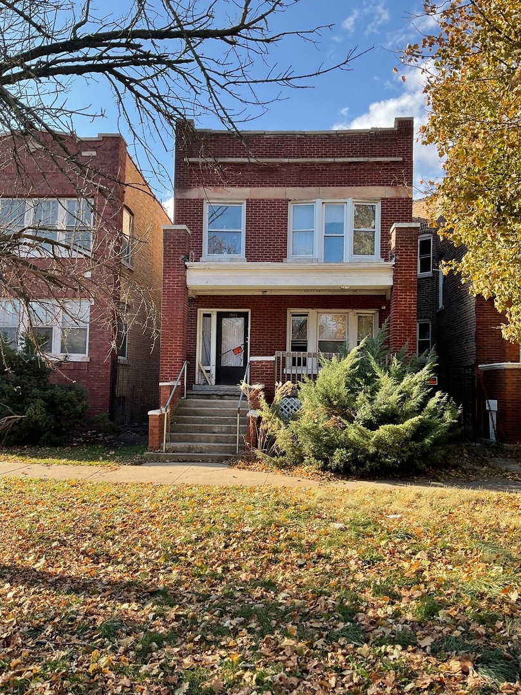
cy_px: 348
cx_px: 260
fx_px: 582
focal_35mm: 29
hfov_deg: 48.2
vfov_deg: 61.7
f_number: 1.8
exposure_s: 1/540
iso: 16
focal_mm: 3
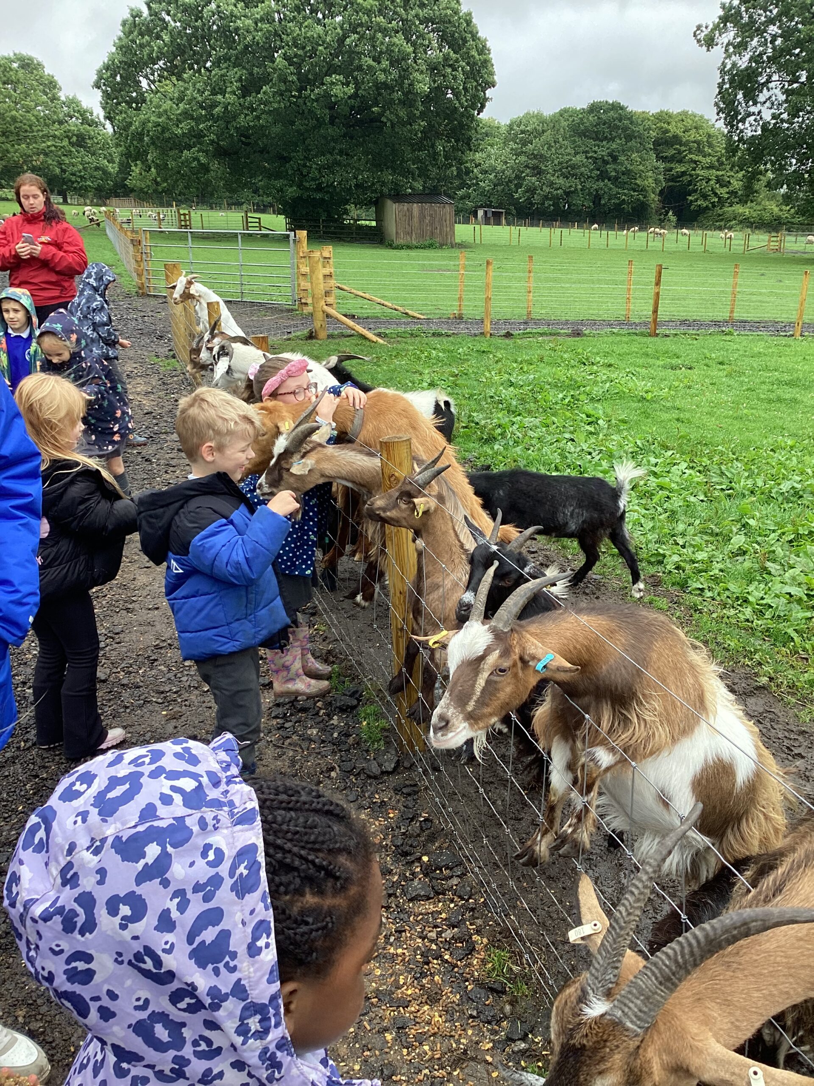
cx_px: 407
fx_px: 972
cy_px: 543
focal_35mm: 31
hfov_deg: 45.4
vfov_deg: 58.4
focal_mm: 3.3
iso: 32
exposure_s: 1/120
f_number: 2.4
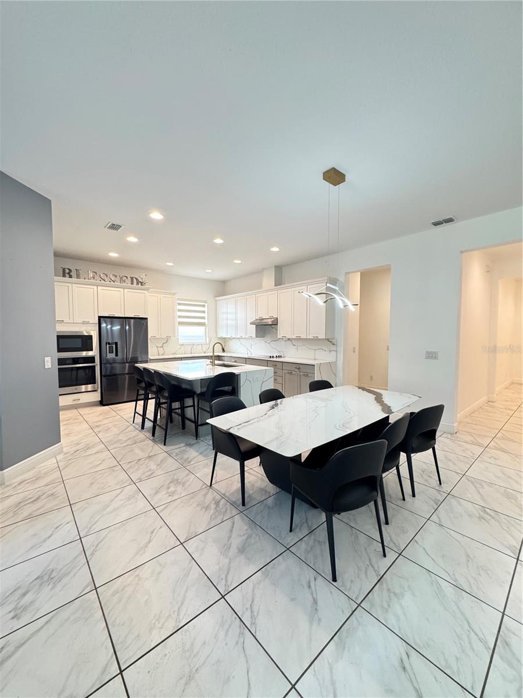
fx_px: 282
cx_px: 262
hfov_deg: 85.7
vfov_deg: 102.1
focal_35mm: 14
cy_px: 349
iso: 400
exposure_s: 1/60
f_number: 2.2
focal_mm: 2.22
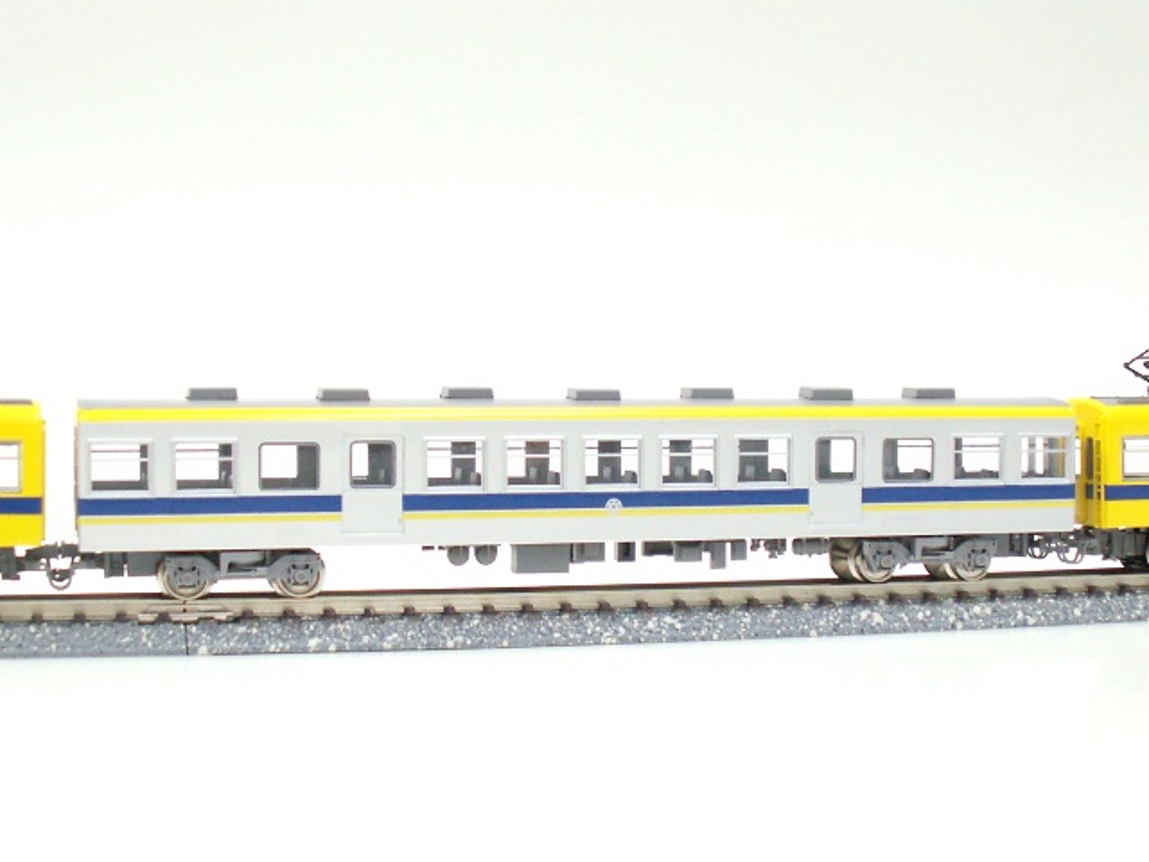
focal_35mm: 35
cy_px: 431
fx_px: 1162
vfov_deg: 40.7
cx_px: 574
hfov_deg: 52.6
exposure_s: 1/20
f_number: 3.2
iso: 100
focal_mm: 5.86
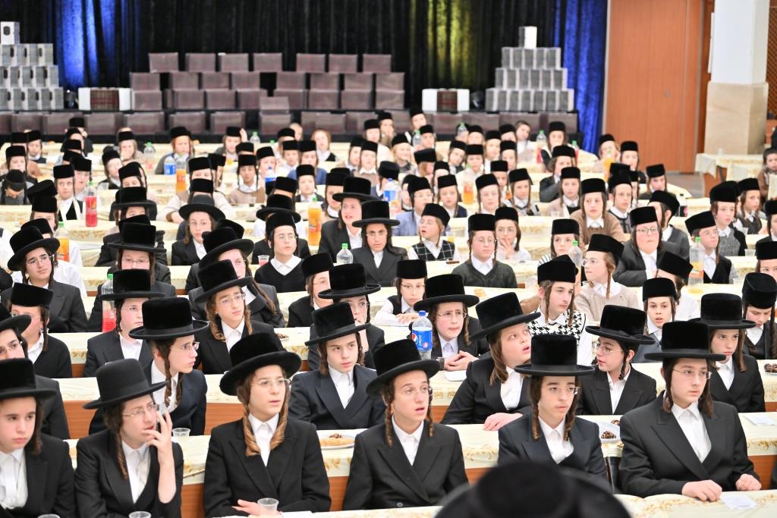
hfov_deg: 28.8
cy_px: 259
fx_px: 1511
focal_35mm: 70
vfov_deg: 19.5
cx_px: 388
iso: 640
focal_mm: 70
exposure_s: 1/400
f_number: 2.8
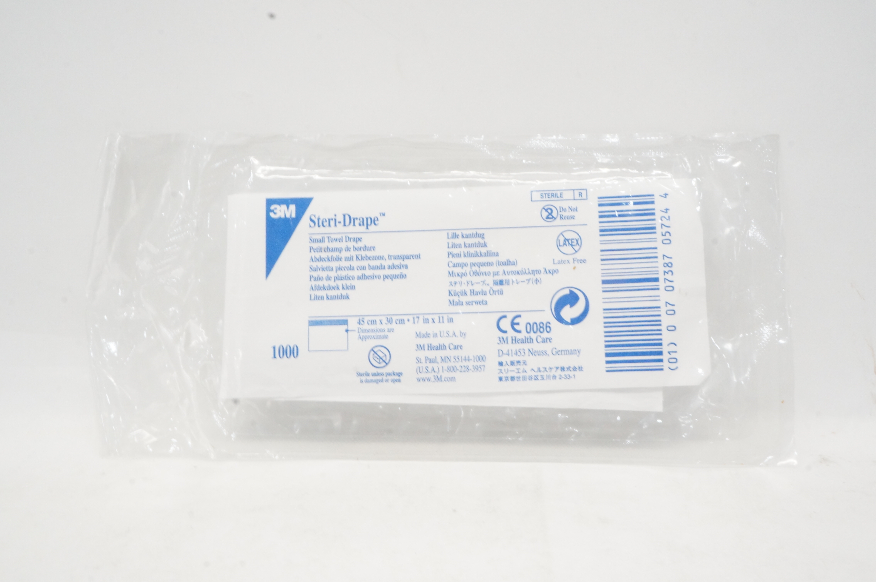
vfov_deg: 32.9
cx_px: 444
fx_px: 985
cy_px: 283
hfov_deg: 47.9
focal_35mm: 41
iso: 1600
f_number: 20
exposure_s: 1/13
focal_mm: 25
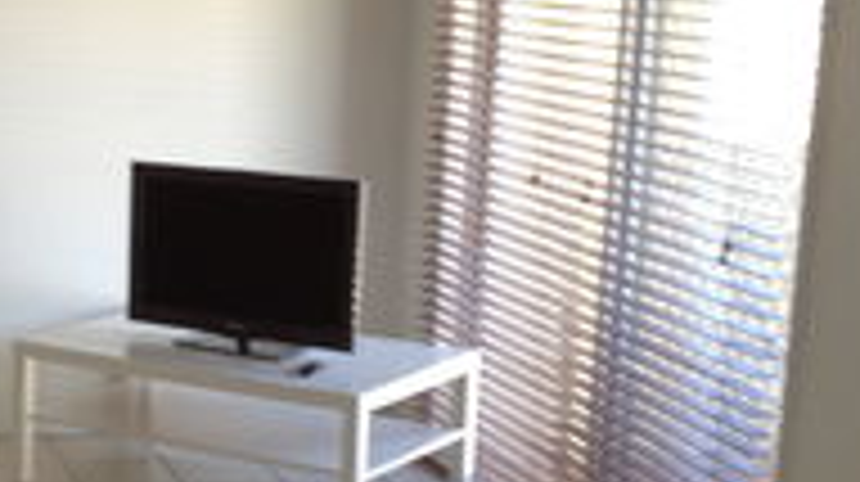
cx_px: -9
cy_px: 374
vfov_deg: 12.5
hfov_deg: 21.4
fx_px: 2187
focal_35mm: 96
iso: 80
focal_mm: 4.28
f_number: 2.4
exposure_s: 1/24
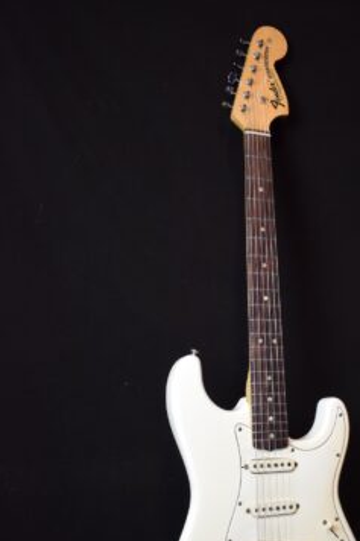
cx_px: 245
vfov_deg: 47.0
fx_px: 616
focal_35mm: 41
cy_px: 342
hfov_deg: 32.3
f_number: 3.5
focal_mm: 20
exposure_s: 1/60
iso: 1250
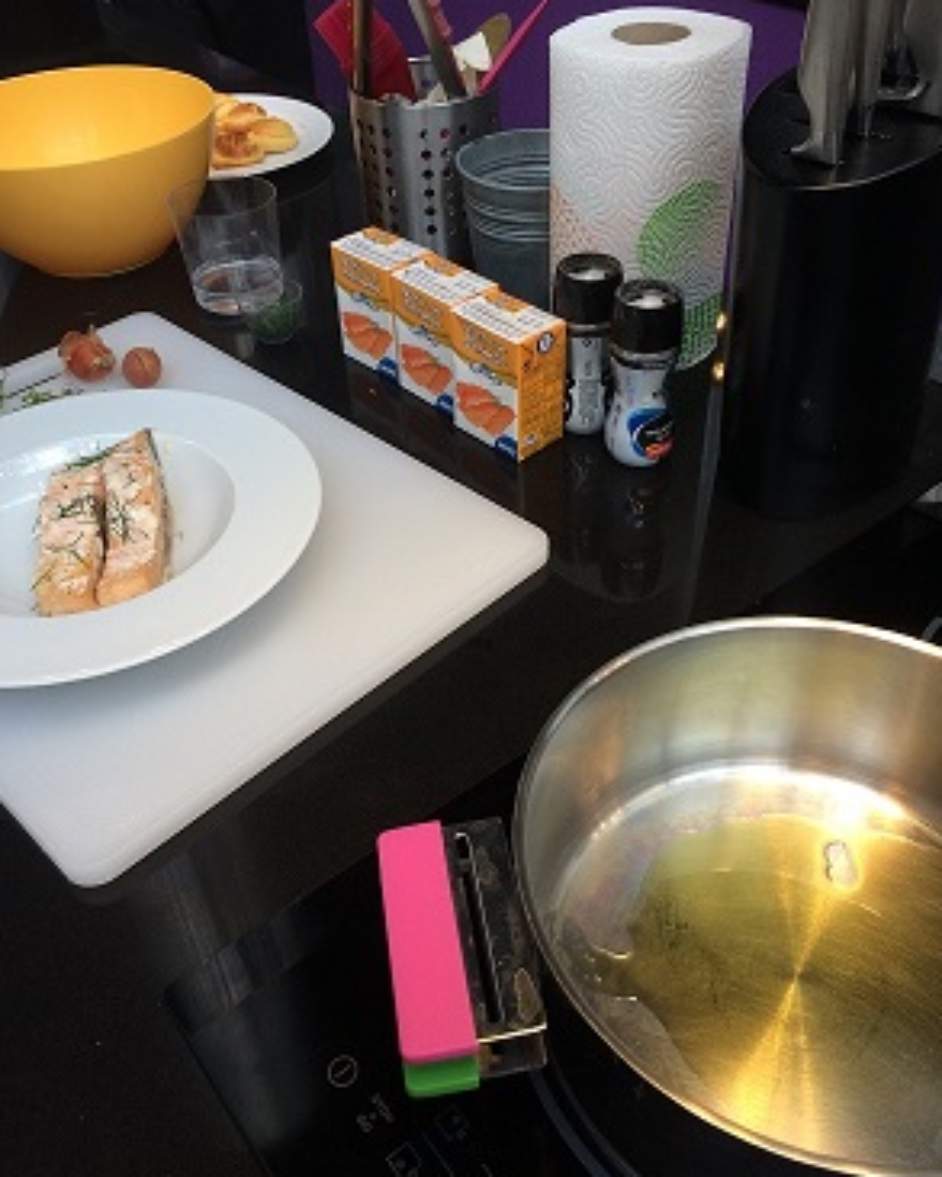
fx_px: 1115
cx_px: 479
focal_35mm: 32
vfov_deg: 55.6
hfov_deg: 45.8
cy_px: 553
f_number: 2.2
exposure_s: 1/120
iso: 64
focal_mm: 4.12
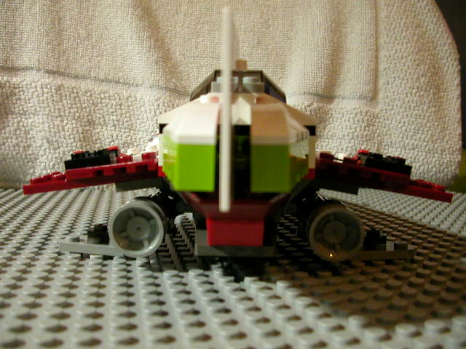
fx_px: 498
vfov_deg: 38.7
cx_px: 233
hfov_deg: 50.1
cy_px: 174
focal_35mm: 37
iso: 400
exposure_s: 1/16.4
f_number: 2.7
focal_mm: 5.6
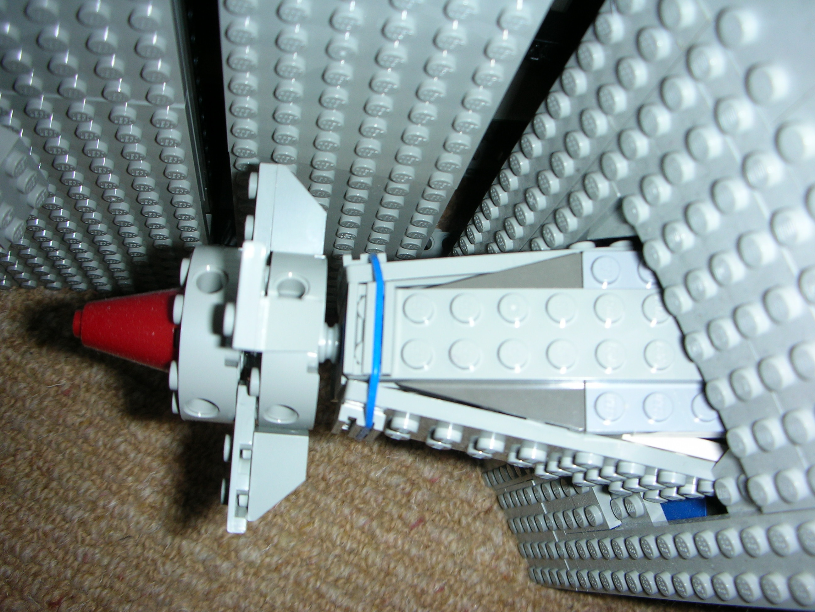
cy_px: 306
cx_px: 408
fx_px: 824
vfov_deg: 40.7
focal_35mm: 35
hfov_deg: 52.6
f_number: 3
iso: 50
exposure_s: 1/60.1
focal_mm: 5.8
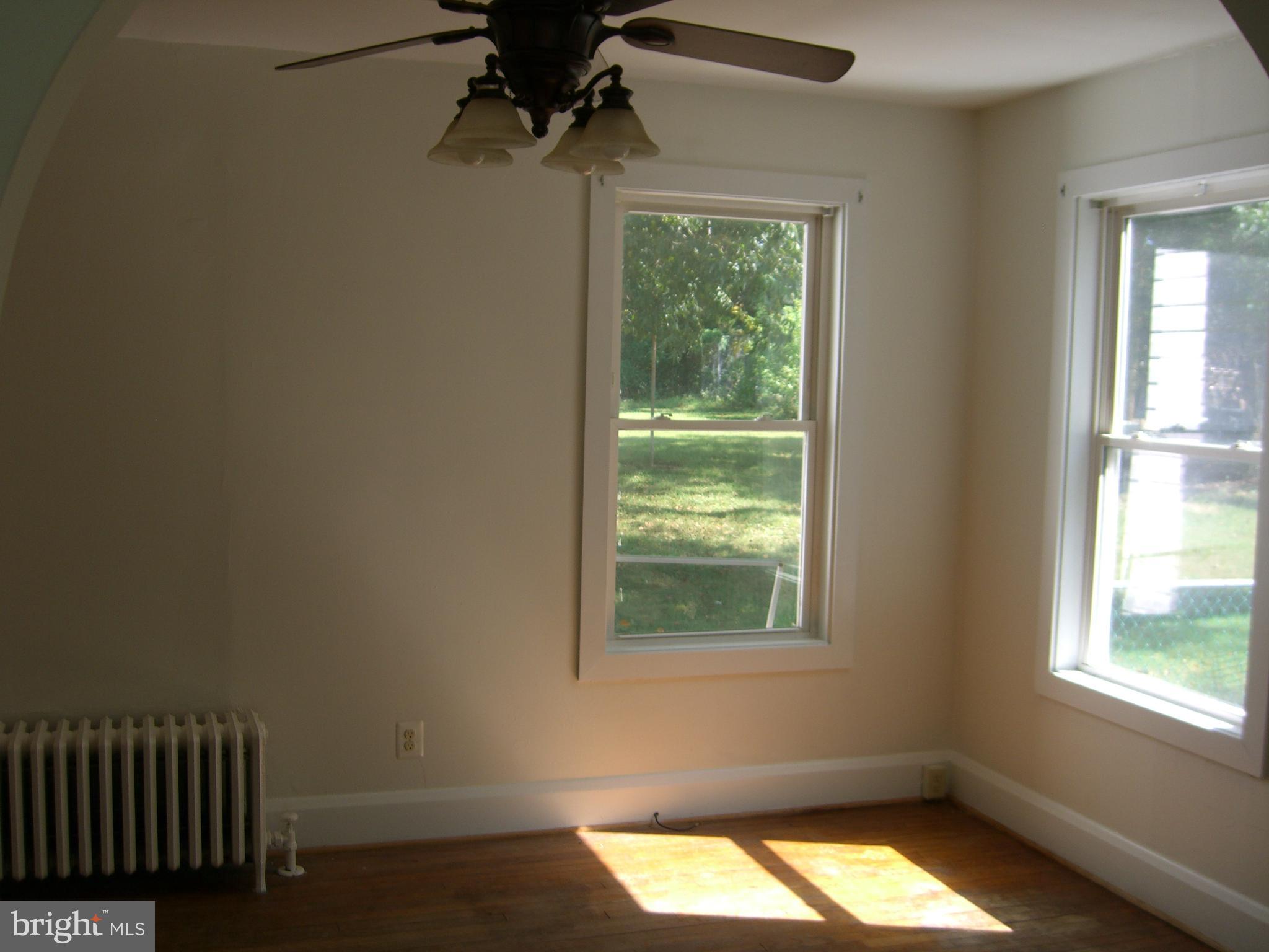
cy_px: 476
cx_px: 634
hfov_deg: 49.0
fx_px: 1393
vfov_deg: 37.7
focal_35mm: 38
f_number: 2.8
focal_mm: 7.9
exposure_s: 1/125
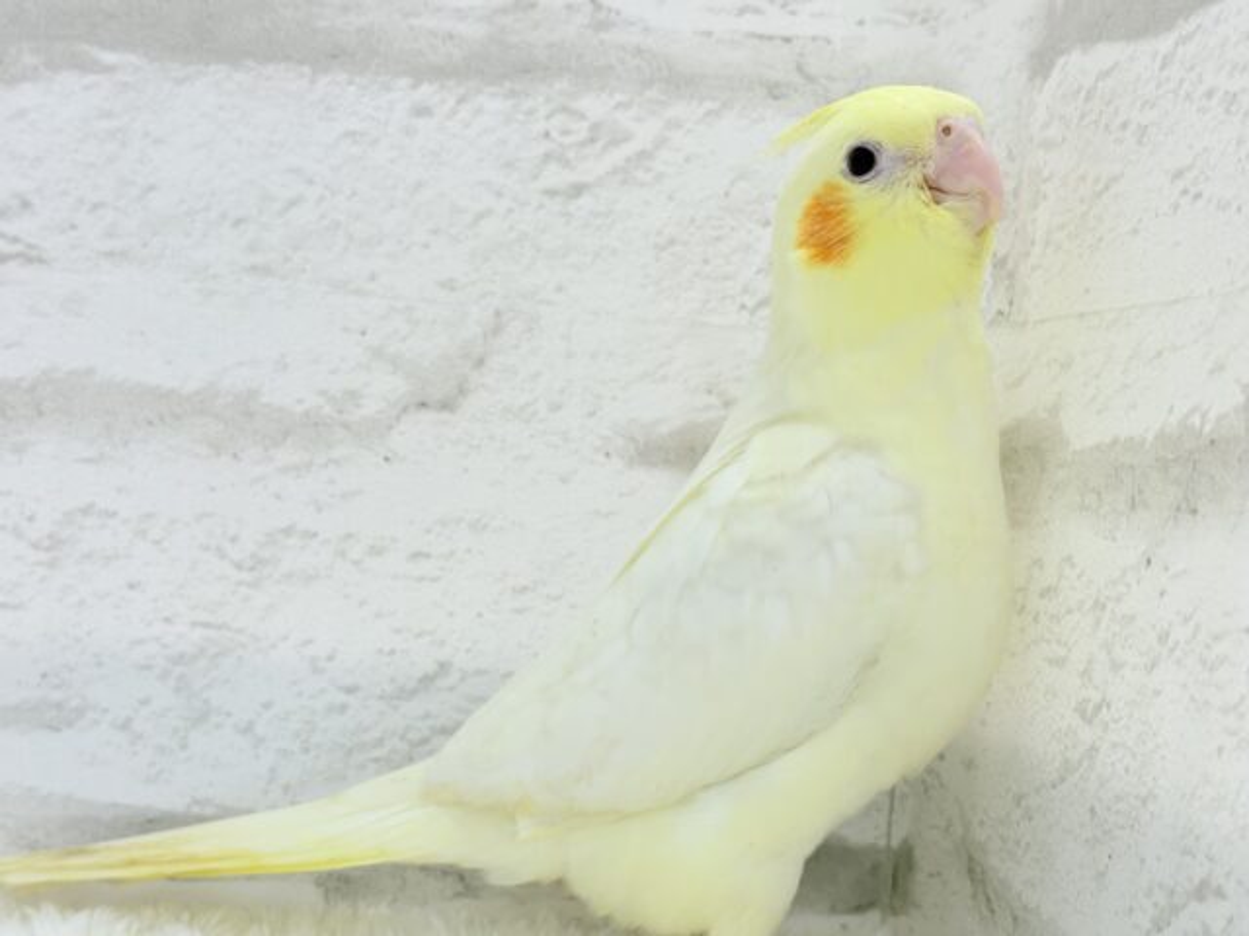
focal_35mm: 52
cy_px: 468
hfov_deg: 36.8
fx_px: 1876
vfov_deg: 28.0
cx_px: 624
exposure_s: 1/100
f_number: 1.6
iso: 64
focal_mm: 5.96
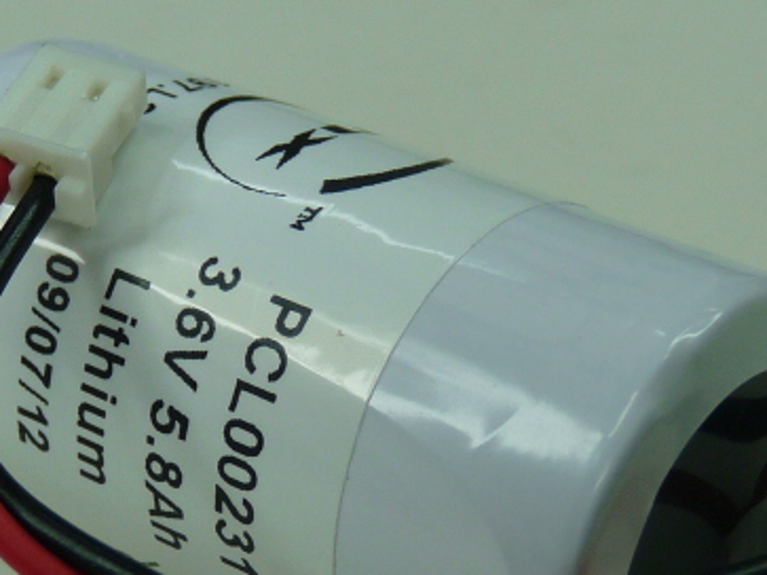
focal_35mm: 120
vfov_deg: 12.3
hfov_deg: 16.4
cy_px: 421
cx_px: 330
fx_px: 2658
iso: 100
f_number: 3
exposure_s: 1/100
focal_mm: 6.8
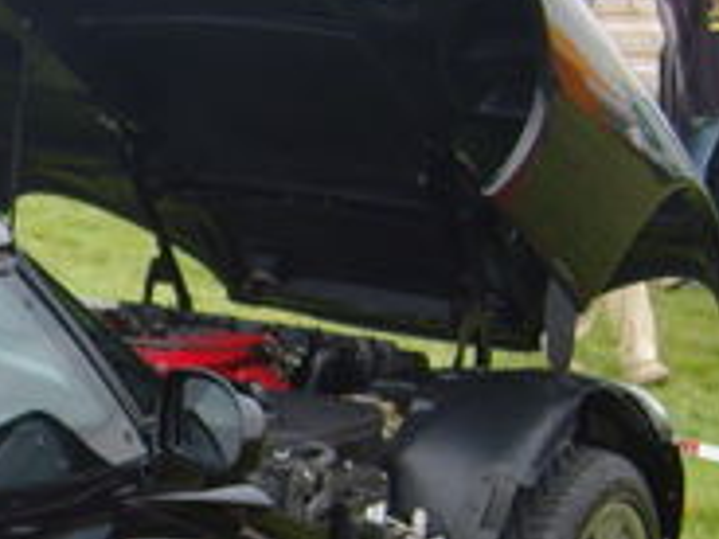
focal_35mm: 122
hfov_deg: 15.0
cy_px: 508
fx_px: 2534
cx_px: -363
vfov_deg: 12.0
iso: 80
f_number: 2.8
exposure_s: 1/250
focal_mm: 7.4
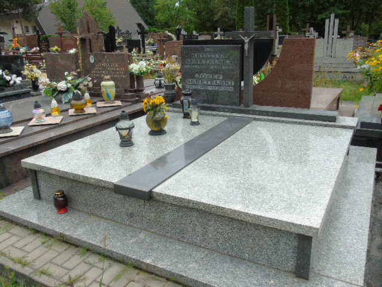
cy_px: 144
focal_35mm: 29
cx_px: 191
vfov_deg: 48.2
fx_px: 320
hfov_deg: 61.7
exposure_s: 1/200
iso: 80
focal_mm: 5.2
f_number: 3.6
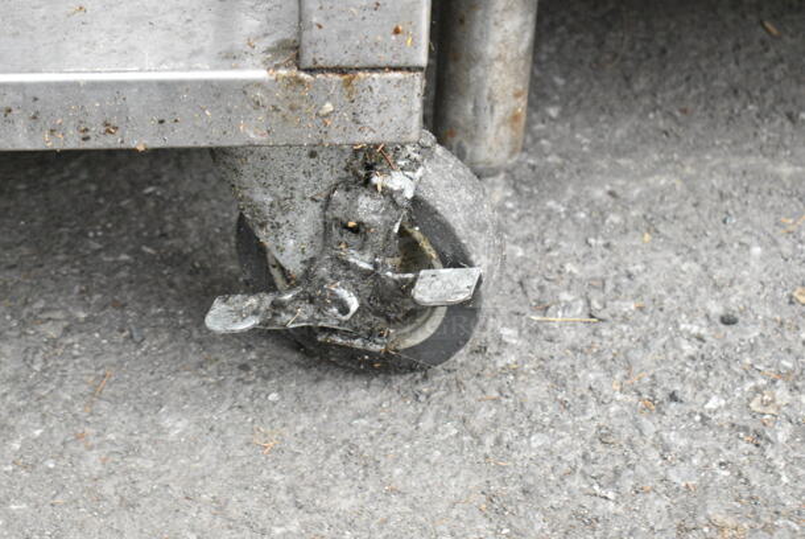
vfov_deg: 21.6
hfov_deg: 31.9
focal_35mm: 63
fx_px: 1410
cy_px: 270
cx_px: 402
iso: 6400
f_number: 9
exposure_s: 1/320
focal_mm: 42
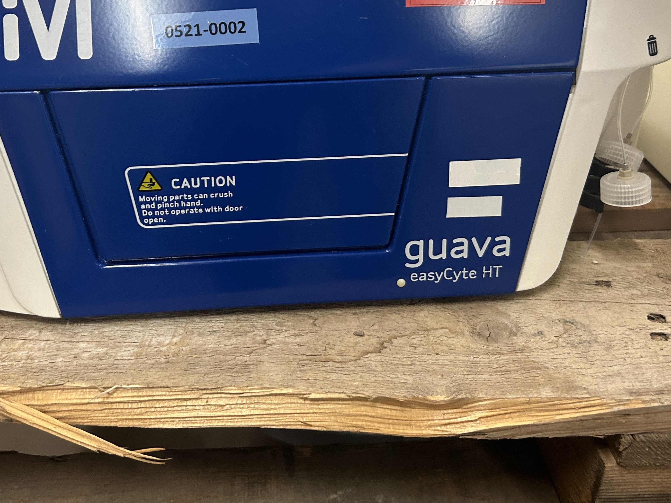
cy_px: 163
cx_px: 283
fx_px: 737
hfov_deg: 48.8
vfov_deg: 37.3
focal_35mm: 38
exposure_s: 1/50
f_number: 1.5
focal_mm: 5.7
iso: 200
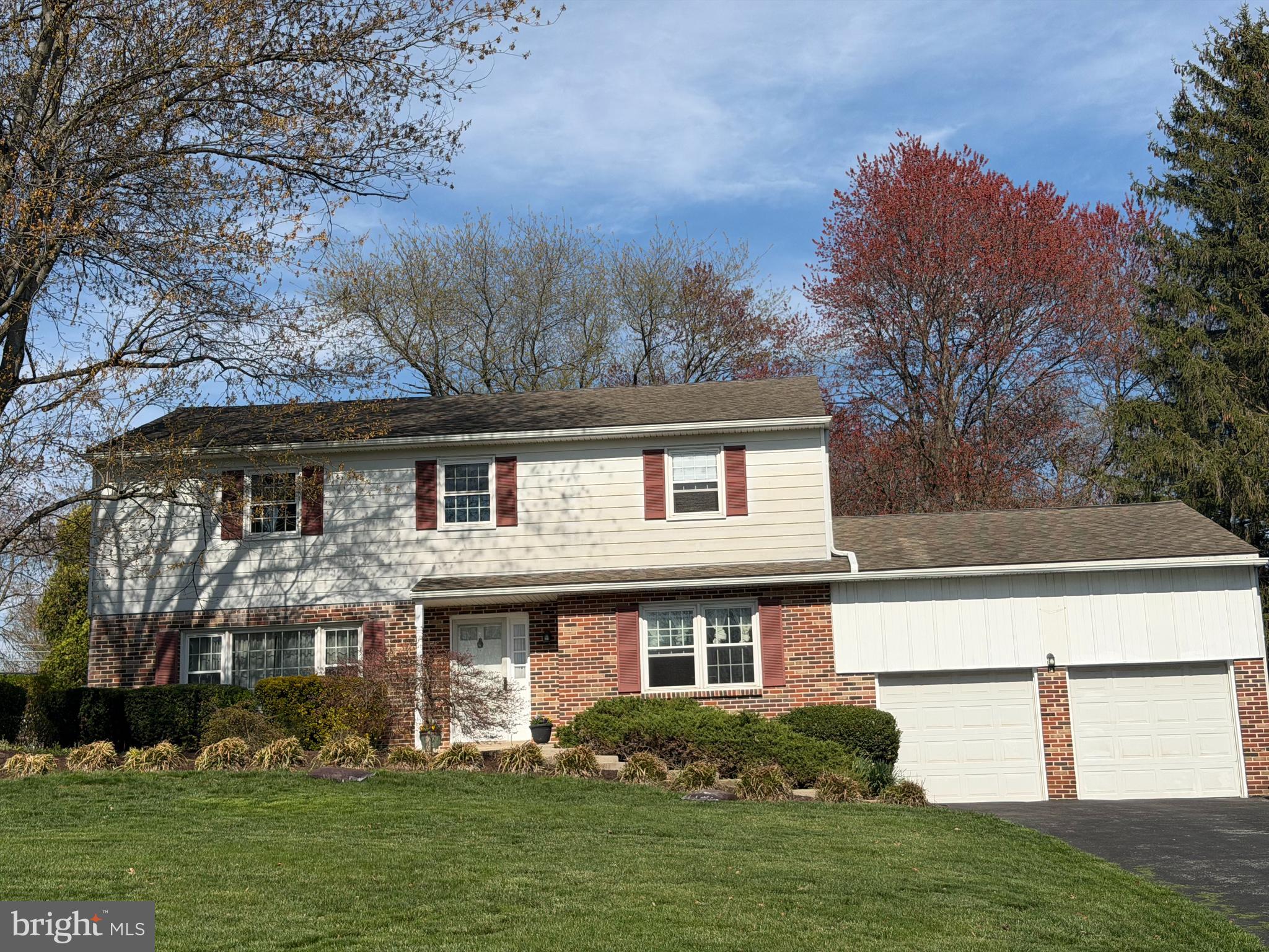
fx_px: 1760
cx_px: 634
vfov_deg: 30.3
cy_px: 476
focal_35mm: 48
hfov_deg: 39.7
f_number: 1.78
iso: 64
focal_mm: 6.76
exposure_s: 1/7874
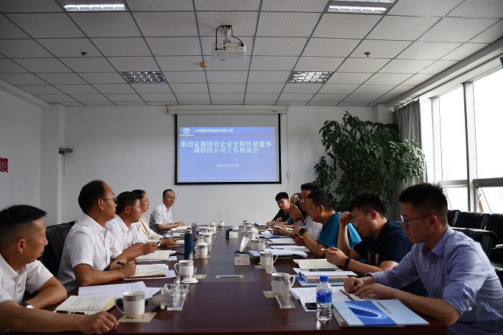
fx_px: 377
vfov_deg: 47.9
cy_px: 168
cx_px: 252
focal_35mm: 27
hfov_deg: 67.4
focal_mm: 18
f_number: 3.5
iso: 800
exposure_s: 1/200
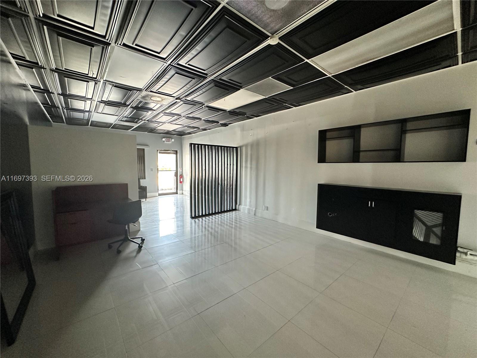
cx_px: 238
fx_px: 193
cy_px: 179
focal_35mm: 14
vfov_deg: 85.7
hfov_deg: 102.1
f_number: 2.2
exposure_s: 1/60
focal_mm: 2.22
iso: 400
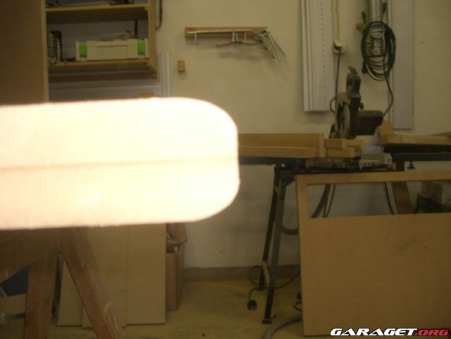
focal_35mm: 38
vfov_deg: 37.7
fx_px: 495
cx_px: 226
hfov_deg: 49.0
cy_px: 170
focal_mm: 6.2
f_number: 2.7
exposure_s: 1/60
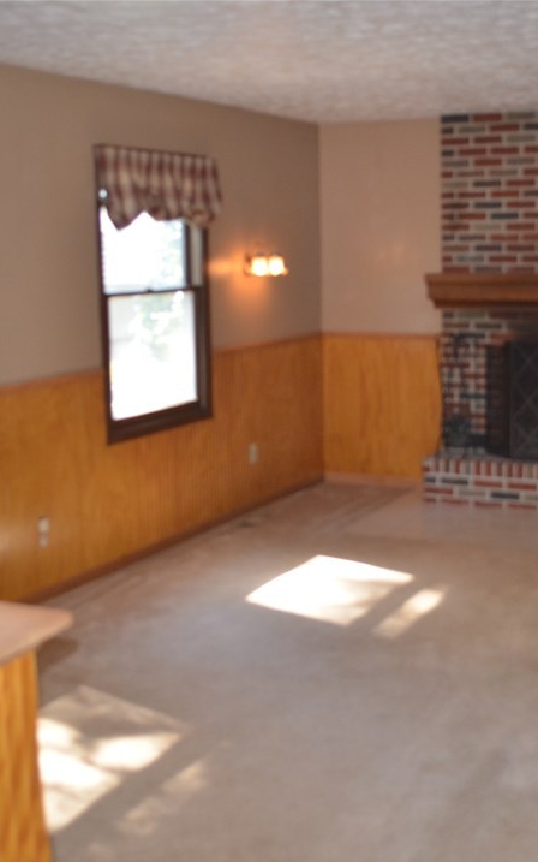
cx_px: 368
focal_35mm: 51
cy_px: 432
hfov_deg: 25.2
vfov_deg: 39.6
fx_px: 1197
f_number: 3.8
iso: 720
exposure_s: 1/60
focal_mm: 22
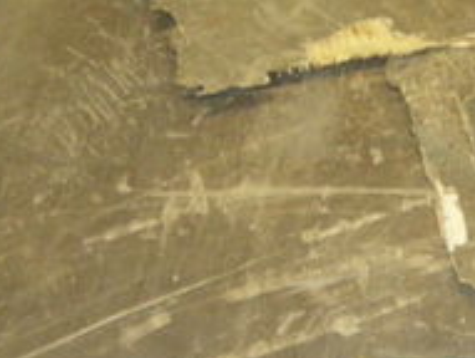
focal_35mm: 117
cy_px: 177
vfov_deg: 12.7
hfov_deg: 16.0
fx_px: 1609
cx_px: 604
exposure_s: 1/22.6
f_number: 2.8
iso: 400
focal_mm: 5.7
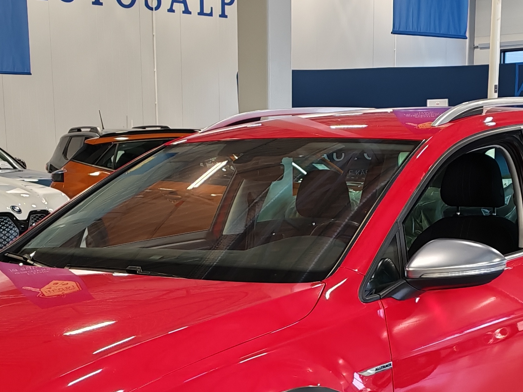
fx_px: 1254
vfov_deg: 17.2
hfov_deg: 23.5
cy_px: 429
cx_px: 229
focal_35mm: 83
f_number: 1.9
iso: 160
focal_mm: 6.12
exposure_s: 1/100
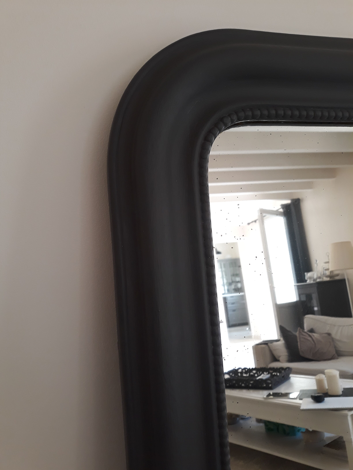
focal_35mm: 27
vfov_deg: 65.3
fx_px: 367
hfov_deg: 51.4
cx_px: 176
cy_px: 235
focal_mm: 3.71
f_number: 1.7
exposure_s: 1/50
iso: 80
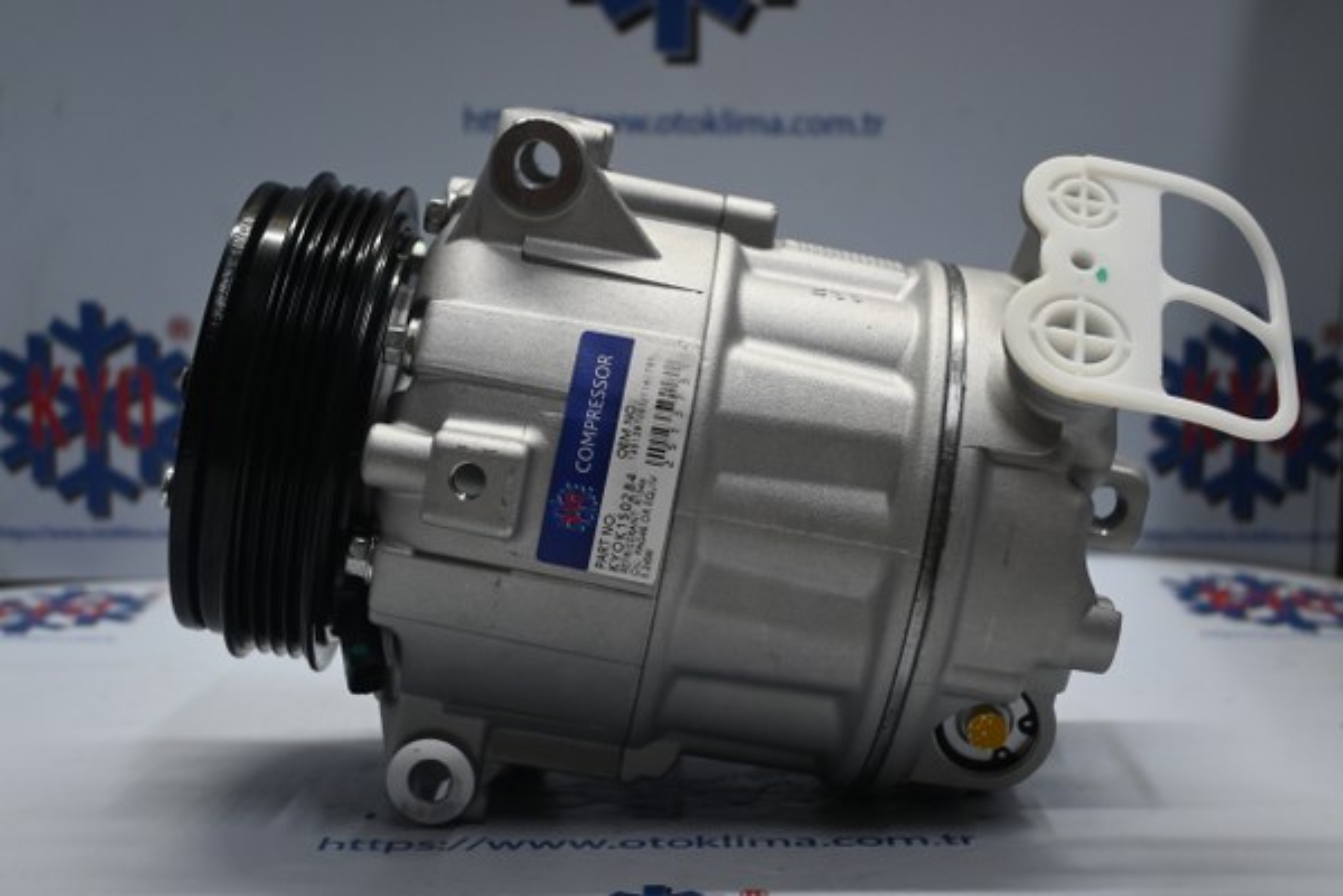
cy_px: 448
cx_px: 672
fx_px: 1958
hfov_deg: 37.9
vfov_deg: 25.8
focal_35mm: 52
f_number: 5.3
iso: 500
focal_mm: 35
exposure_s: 1/60
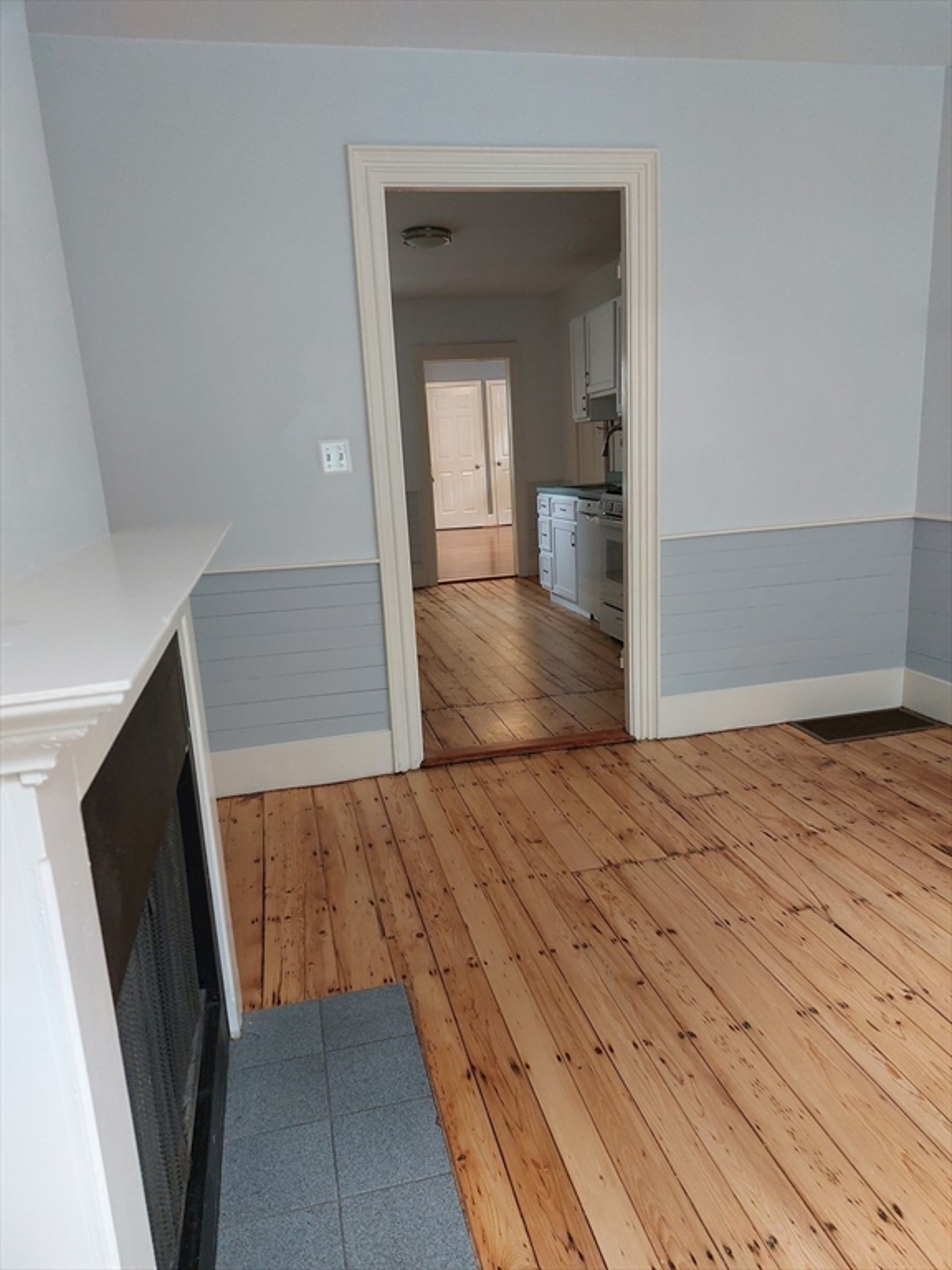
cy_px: 635
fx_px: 880
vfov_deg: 71.6
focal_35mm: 24
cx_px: 476
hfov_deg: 56.8
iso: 400
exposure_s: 1/50
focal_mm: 5.23
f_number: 1.8
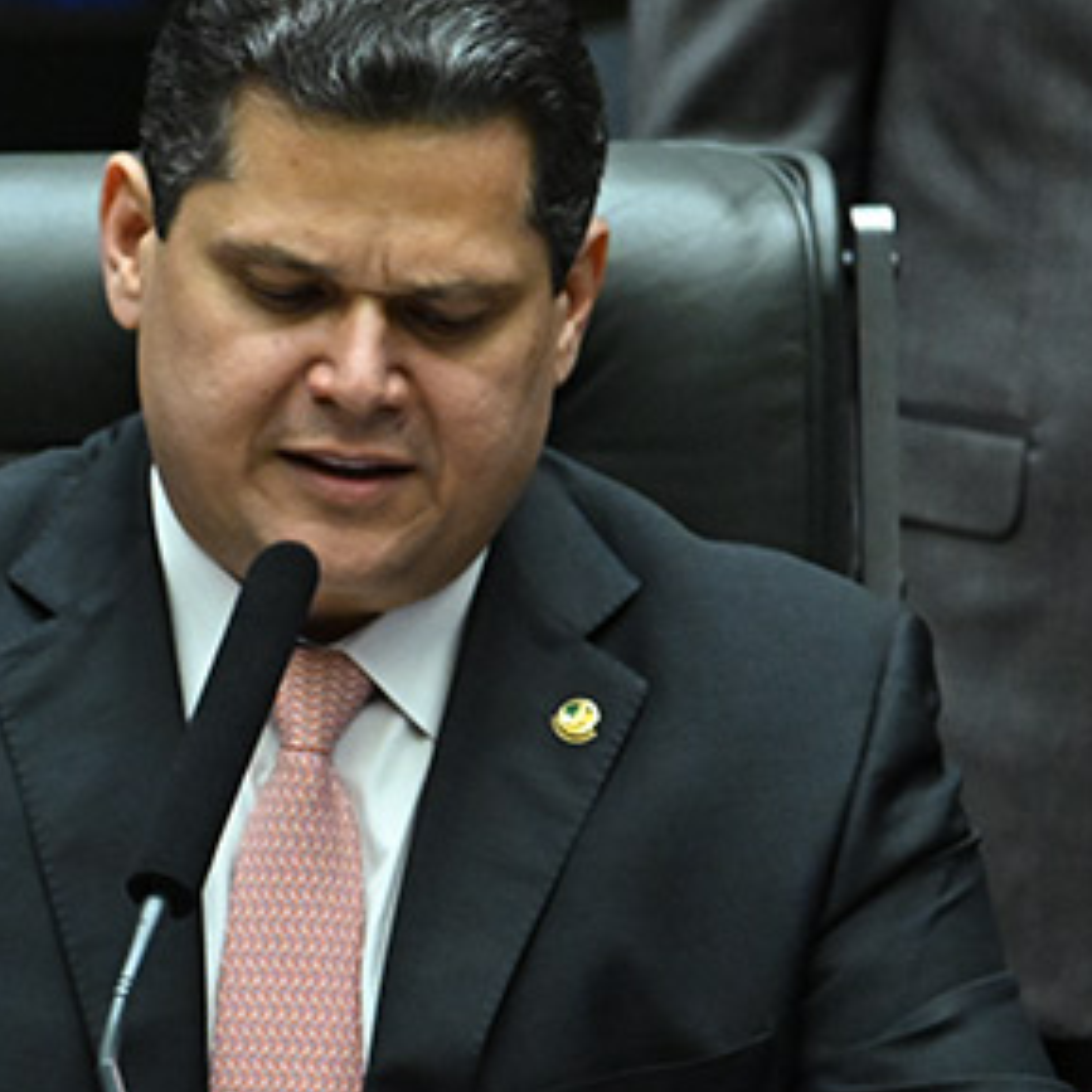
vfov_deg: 1.7
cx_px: 136
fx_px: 36083
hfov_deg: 1.7
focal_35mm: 1011
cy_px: 862
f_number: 4.5
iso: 4000
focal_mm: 400
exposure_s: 1/200
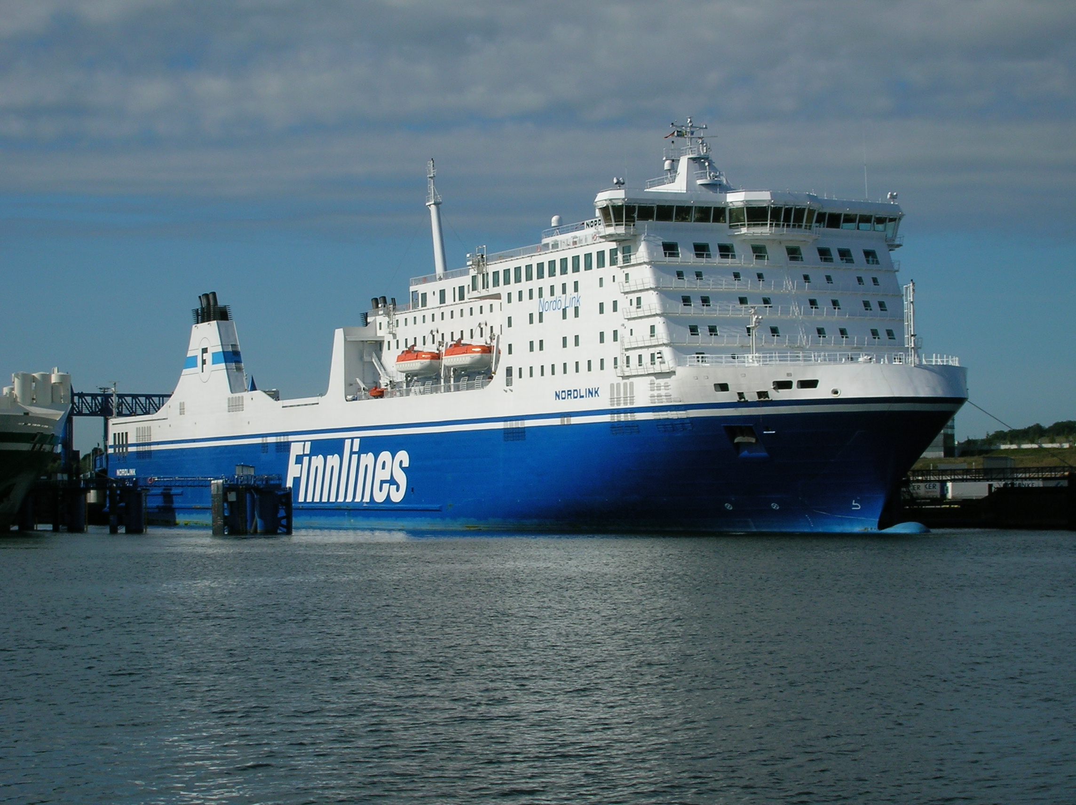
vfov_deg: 18.9
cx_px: 538
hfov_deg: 25.0
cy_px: 402
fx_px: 2423
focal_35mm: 78
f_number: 6.9
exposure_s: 1/510
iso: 50
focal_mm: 13
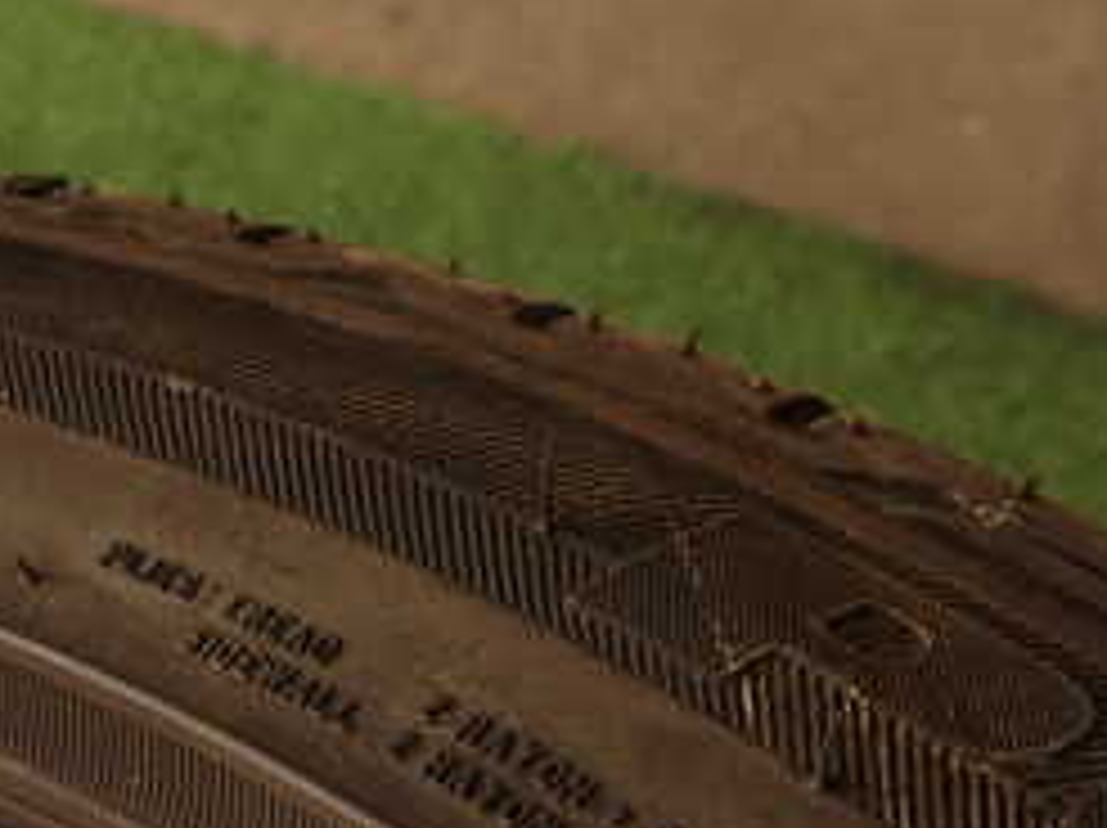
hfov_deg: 30.3
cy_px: 1004
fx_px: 1949
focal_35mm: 61
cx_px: 108
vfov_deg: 22.1
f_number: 2.8
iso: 100
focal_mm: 4.5
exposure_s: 1/320
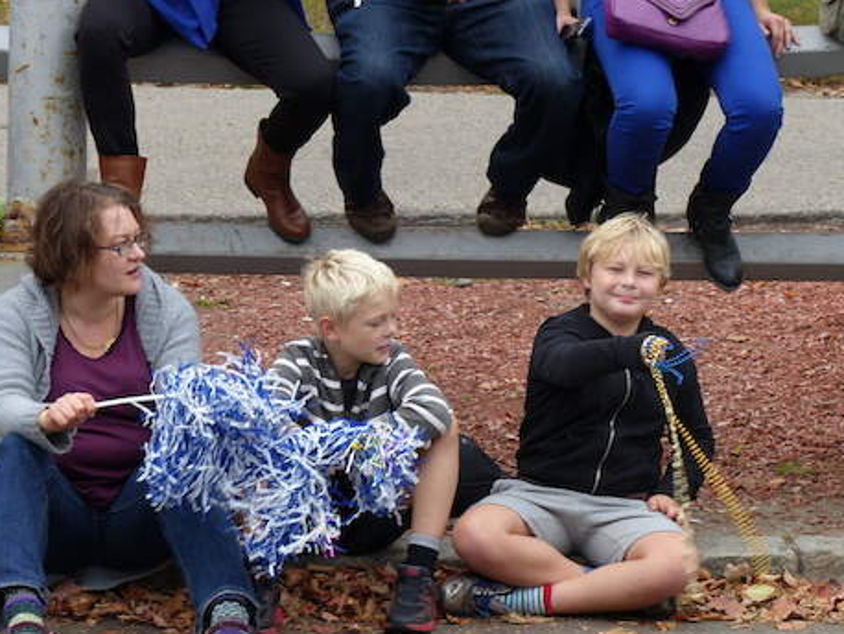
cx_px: 436
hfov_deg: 10.6
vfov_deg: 8.0
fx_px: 4537
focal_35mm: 186
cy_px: 350
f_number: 4
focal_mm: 28.7
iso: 100
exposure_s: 1/250
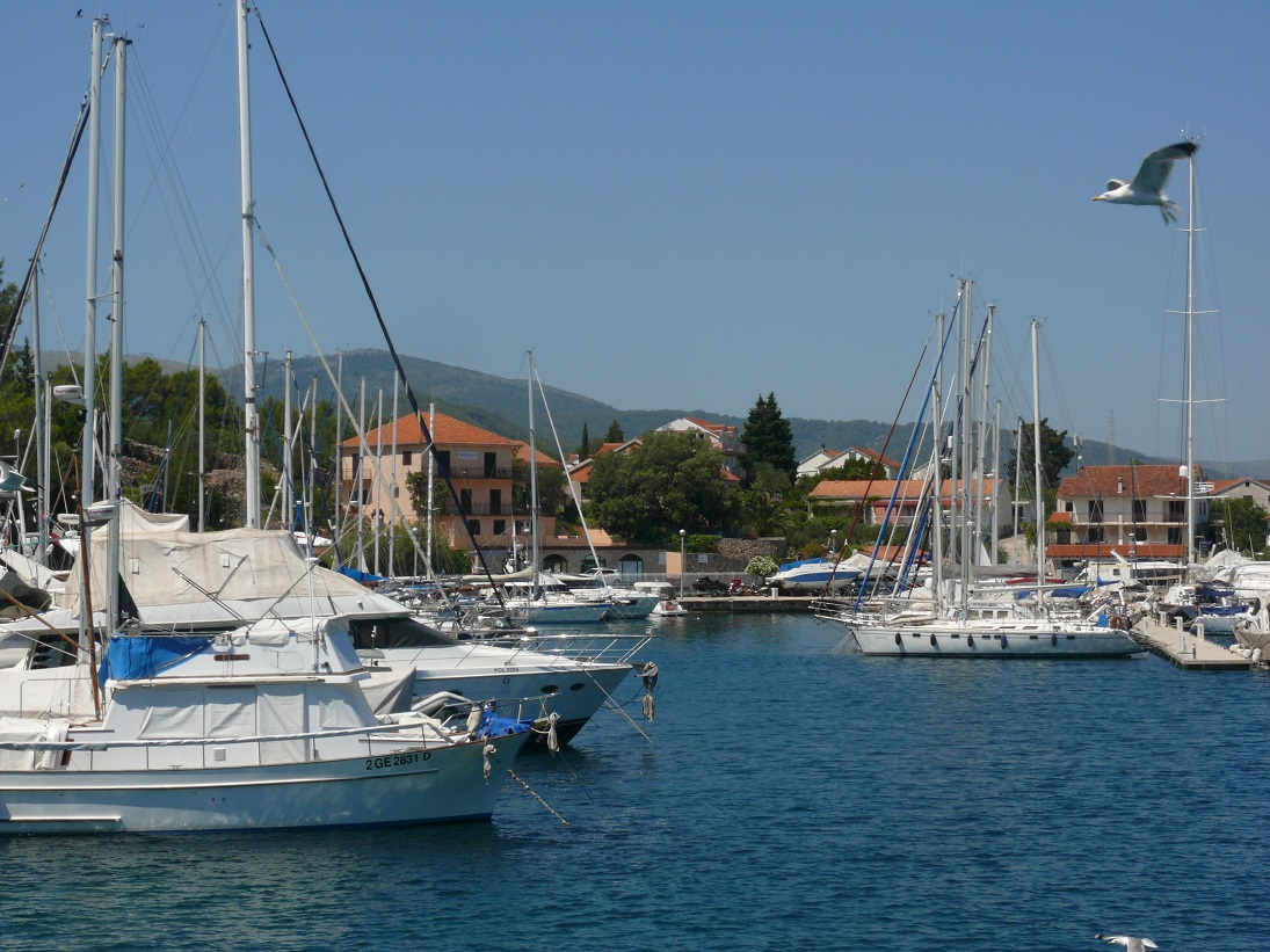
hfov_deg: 25.0
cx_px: 635
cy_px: 476
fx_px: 2861
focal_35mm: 78
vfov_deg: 18.9
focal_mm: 16.4
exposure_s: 1/400
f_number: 8
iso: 100
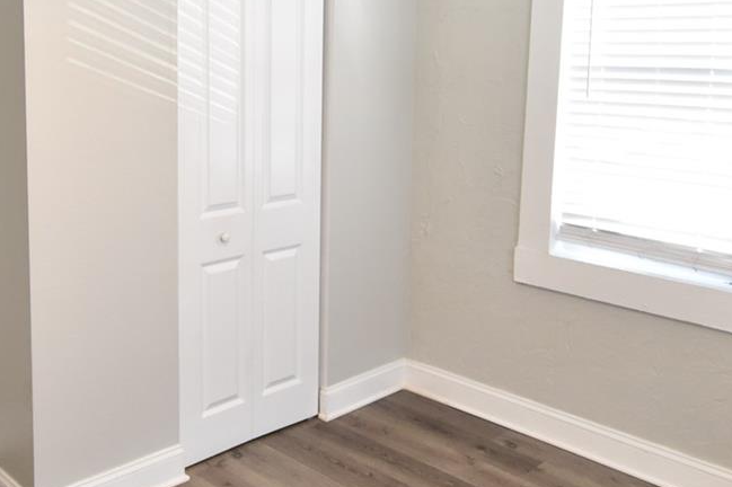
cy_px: 138
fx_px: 752
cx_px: 267
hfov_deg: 51.3
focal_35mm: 37
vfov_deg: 35.3
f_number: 3.5
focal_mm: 10
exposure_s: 1/60
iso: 800
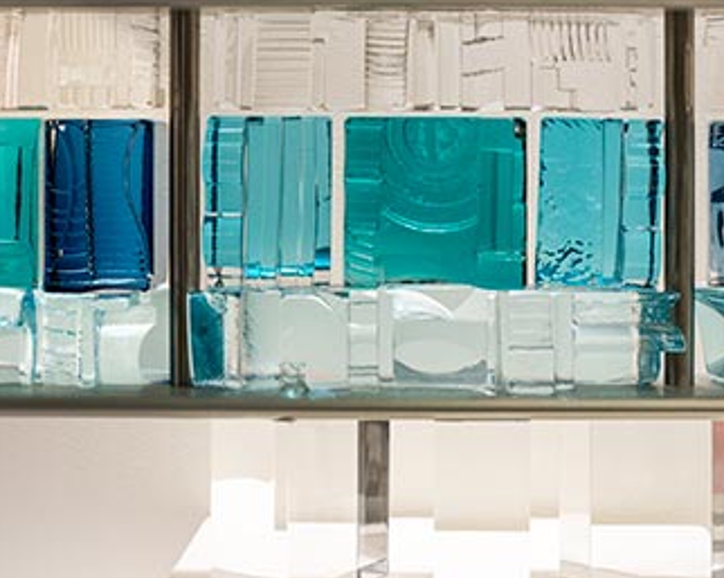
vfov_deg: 21.8
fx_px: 1499
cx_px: 438
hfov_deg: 27.1
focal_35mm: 70
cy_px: 331
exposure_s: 1/125
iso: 800
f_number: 6.3
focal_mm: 32
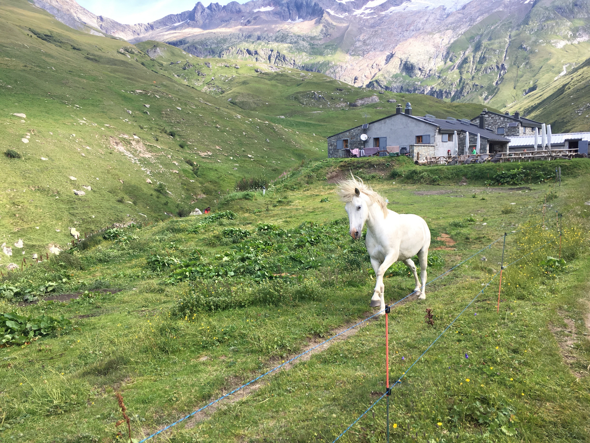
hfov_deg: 61.7
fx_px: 494
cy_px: 222
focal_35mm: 29
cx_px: 295
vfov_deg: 48.2
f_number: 2.2
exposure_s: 1/472
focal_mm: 4.15
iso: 25
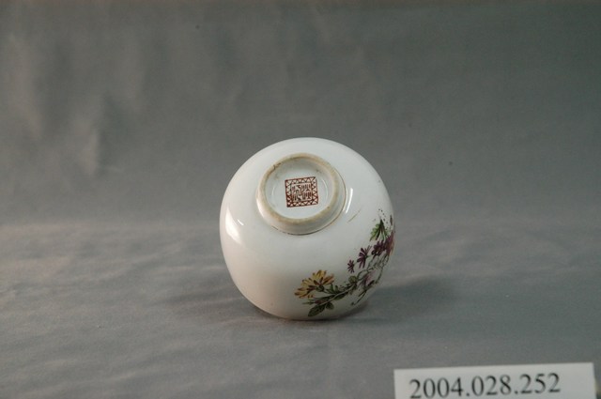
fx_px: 1751
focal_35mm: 105
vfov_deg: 13.0
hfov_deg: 19.5
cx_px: 300
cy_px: 200
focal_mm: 70
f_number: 8
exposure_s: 1/25
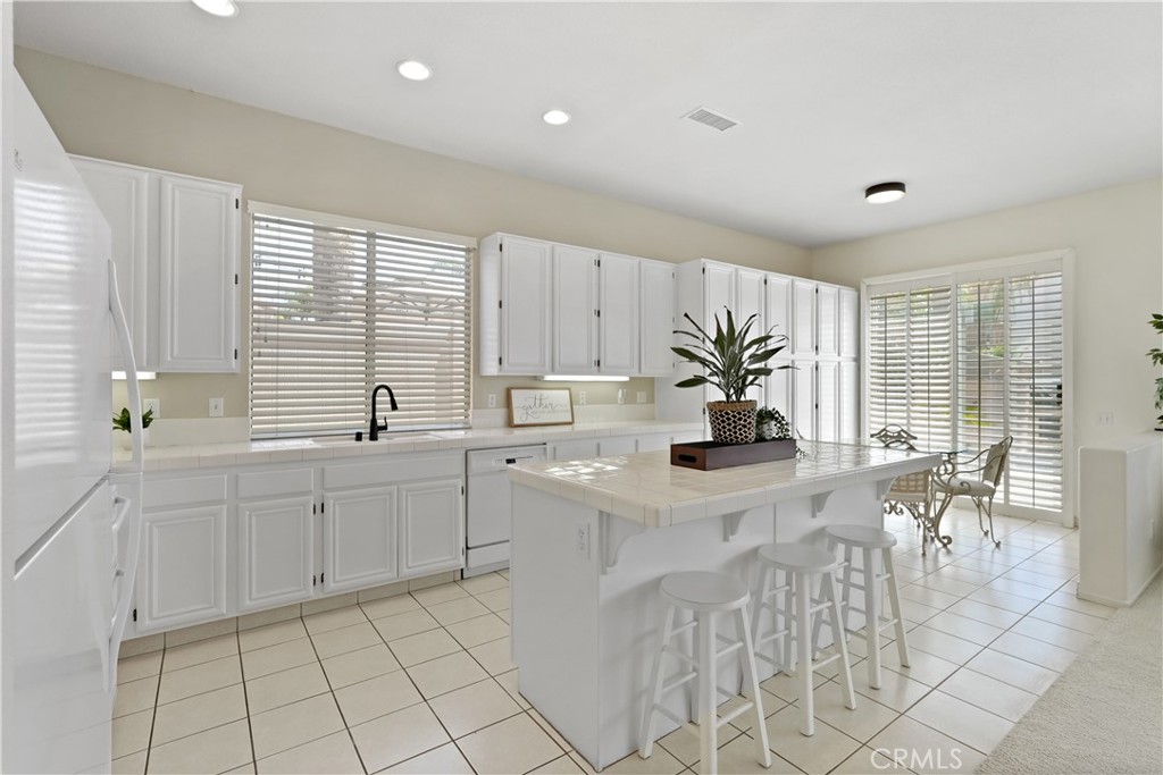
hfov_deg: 96.7
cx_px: 582
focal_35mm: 16
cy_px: 388
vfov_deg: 73.8
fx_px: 517
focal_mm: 16
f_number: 7.1
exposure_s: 1/15
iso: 400
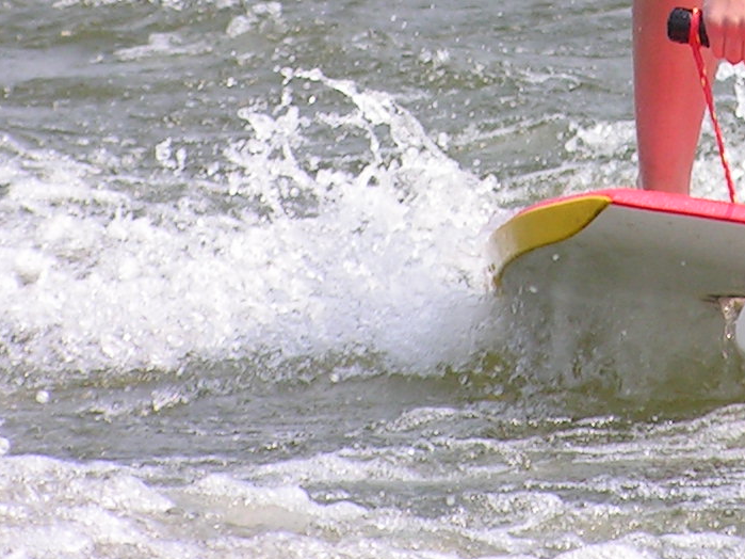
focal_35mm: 744
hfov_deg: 2.7
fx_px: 16010
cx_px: 778
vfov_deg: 2.0
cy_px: -320
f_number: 3.2
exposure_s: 1/1000
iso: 50
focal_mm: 38.1
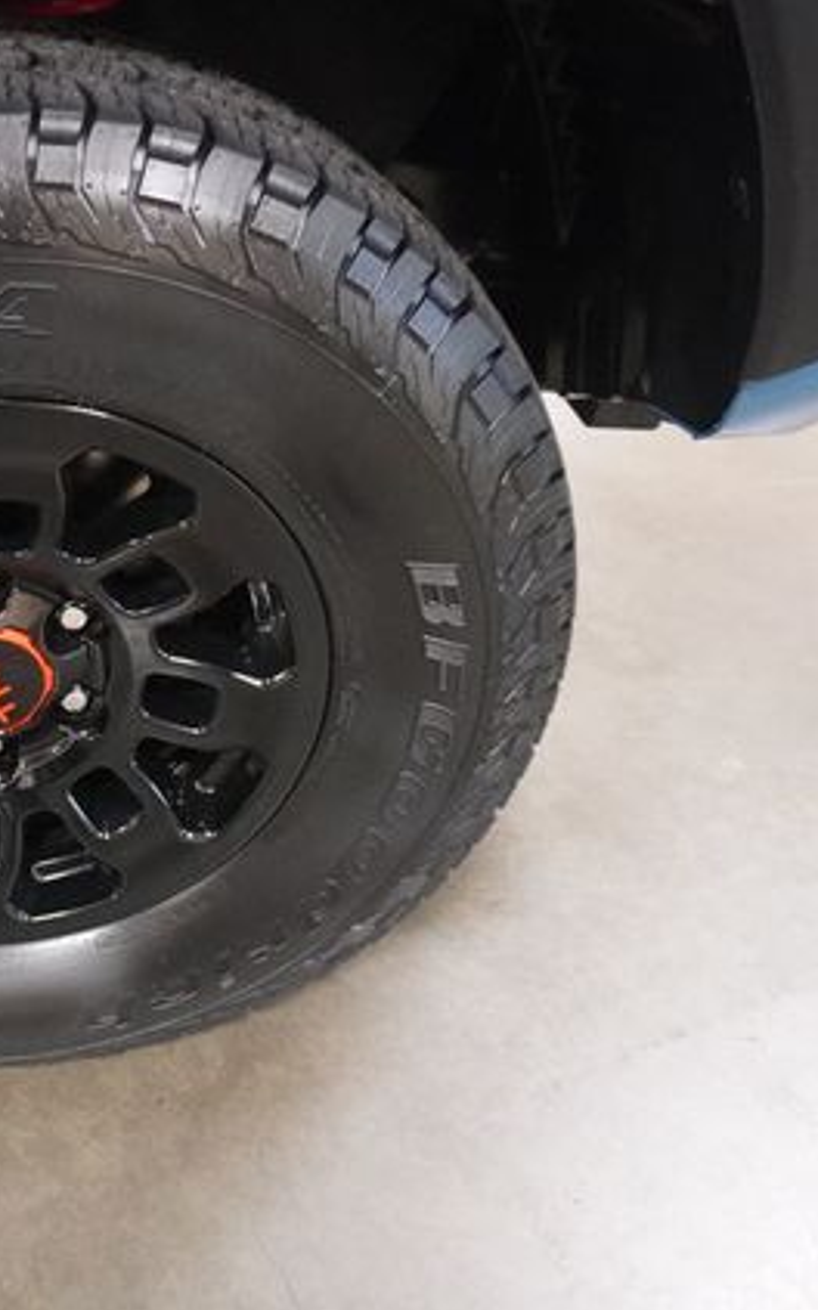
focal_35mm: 37
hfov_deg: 31.5
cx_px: -22
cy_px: 657
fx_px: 1321
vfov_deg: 52.8
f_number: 3.5
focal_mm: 16
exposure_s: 1/50
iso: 6400
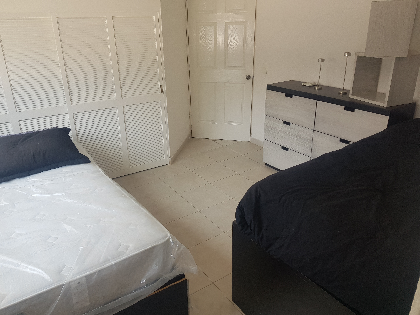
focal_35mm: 26
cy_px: 158
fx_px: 315
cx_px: 210
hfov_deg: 67.3
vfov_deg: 53.1
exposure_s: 1/151
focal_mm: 4.2
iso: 40
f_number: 1.7
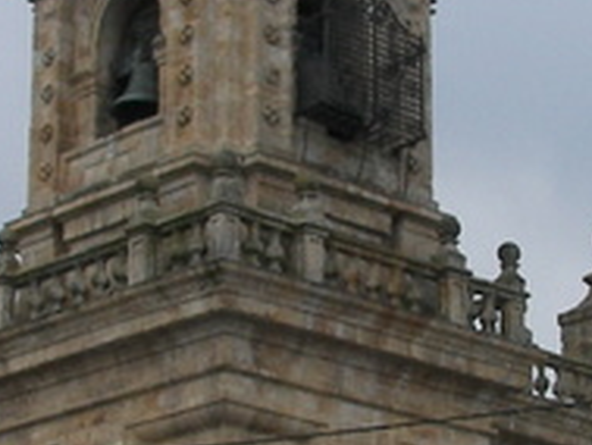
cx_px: 345
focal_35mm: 151
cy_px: 335
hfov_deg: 13.1
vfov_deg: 9.8
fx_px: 2584
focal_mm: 6
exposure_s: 1/500
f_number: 2.8
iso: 50
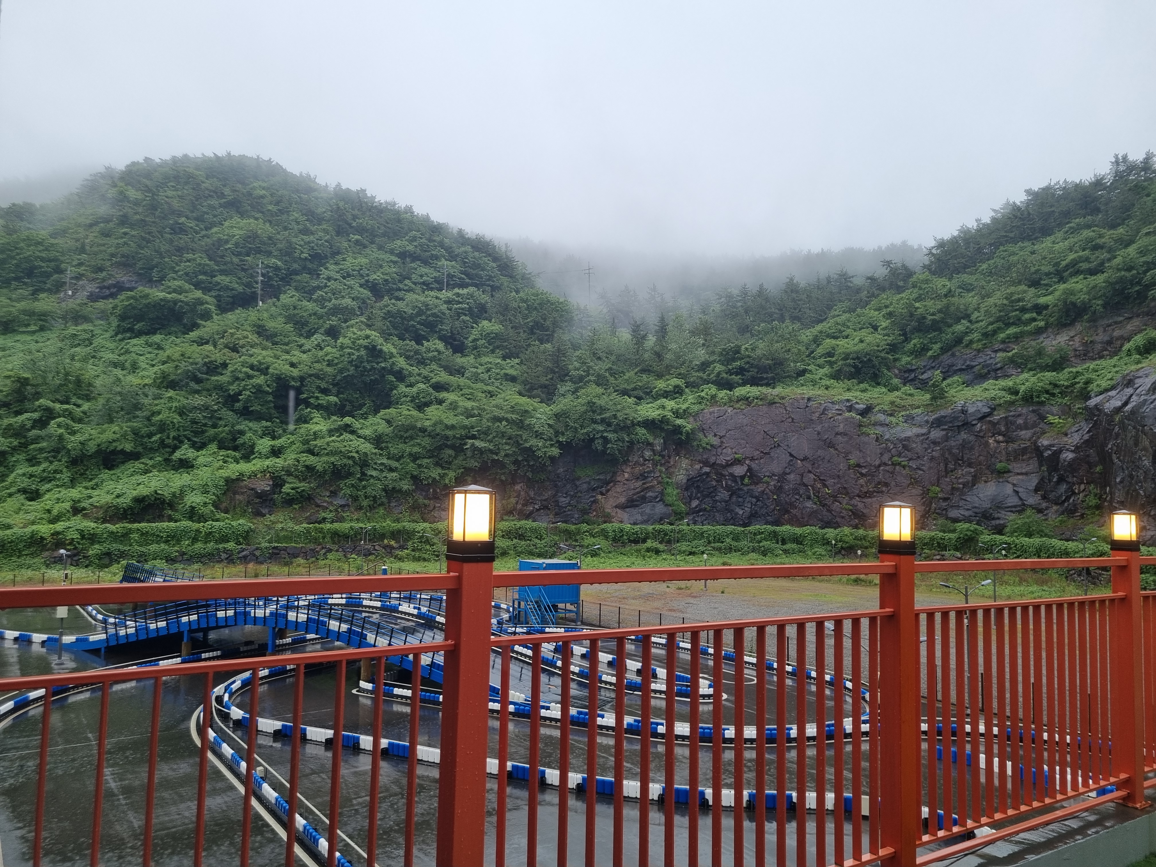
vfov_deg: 53.1
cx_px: 578
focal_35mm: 26
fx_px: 868
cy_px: 434
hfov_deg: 67.3
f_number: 1.8
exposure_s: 1/135
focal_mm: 5.4
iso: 50
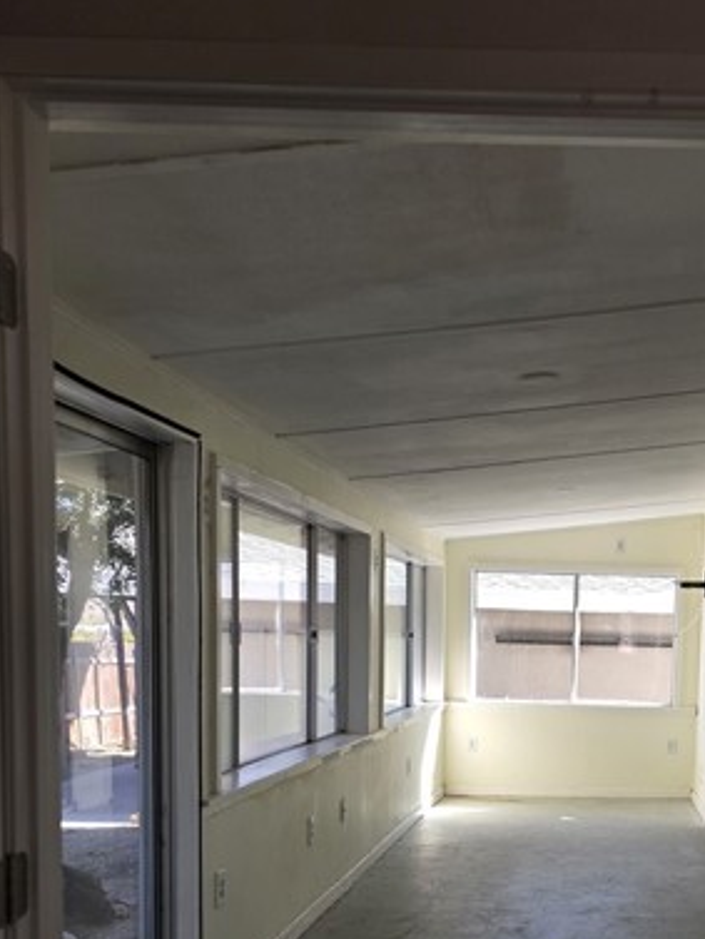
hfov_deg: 35.4
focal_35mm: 39
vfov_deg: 45.7
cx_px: 588
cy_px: 732
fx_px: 1058
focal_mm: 6.3
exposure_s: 1/120
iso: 20
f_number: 1.7
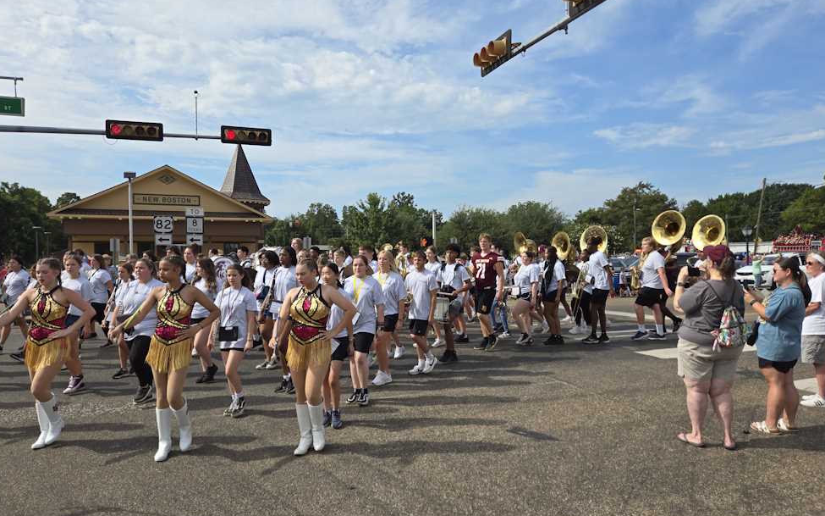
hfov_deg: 72.6
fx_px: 562
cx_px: 416
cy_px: 258
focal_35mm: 25
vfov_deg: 49.3
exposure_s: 1/2049
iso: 25
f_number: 1.8
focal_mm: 5.4
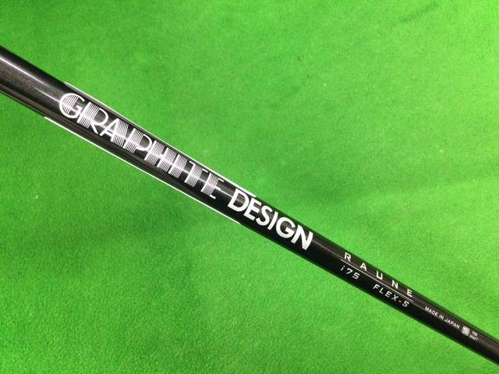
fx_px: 447
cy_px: 187
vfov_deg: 45.4
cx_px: 250
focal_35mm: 31
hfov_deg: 58.4
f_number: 2.4
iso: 200
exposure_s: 1/24
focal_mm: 3.3
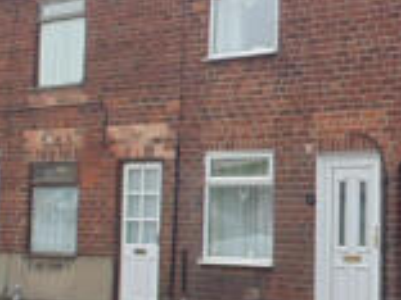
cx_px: 559
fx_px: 950
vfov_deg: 18.0
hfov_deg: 21.0
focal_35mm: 82
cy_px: 127
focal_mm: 4
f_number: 3.1
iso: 80
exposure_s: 1/60
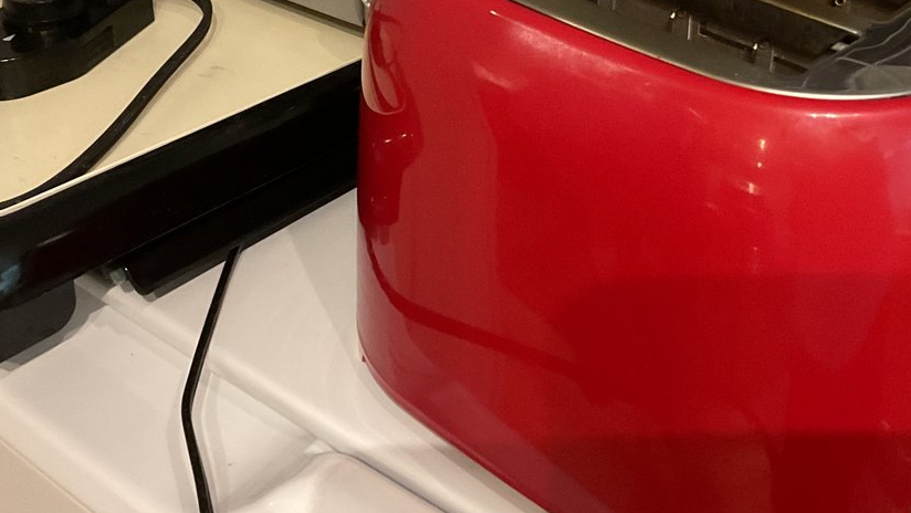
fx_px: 1401
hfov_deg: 35.9
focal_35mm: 58
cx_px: 551
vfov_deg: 20.2
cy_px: 32
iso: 320
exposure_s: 1/40
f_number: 1.8
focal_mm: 3
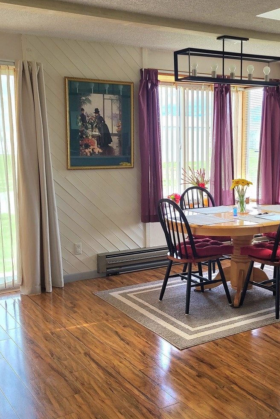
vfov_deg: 44.5
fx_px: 513
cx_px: 198
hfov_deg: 30.2
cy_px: 223
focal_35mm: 44
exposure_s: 1/147
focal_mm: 5.4
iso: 40
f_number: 1.8
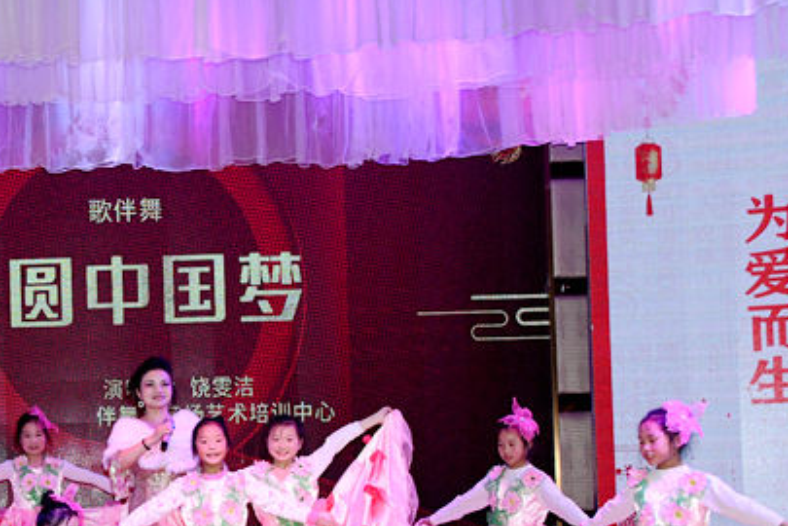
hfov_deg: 25.4
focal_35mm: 77
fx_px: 1685
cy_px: 418
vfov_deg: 17.6
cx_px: 51
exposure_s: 1/250
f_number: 5.6
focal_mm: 26
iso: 1600
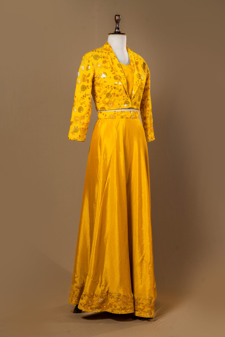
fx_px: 572
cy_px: 168
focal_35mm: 61
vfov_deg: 32.9
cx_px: 112
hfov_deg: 22.3
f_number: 8
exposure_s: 1/125
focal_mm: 61
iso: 100
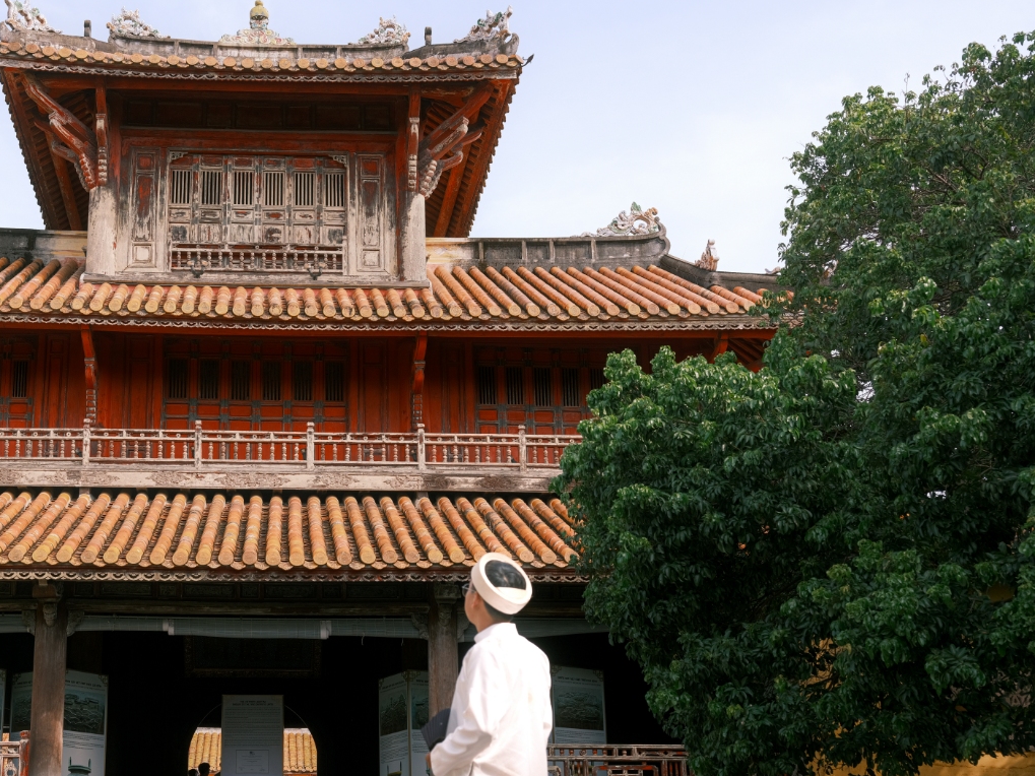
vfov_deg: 27.4
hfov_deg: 35.7
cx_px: 319
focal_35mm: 53
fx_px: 1584
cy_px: 508
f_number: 5.6
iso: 200
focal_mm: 45
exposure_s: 1/250
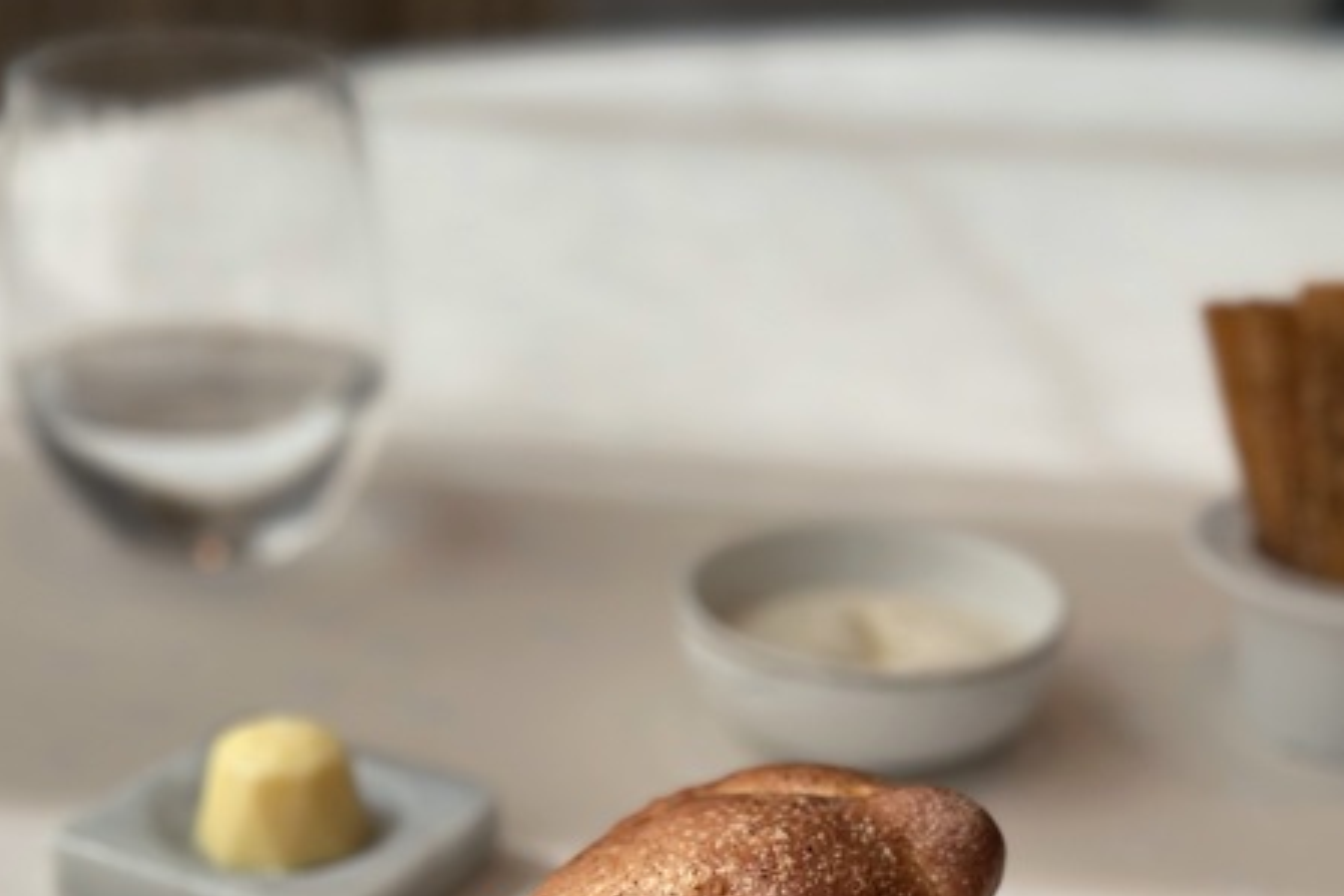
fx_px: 2501
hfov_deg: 30.1
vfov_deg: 20.1
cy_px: 728
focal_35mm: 67
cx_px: 670
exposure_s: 1/911
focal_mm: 6.86
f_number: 1.78
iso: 80
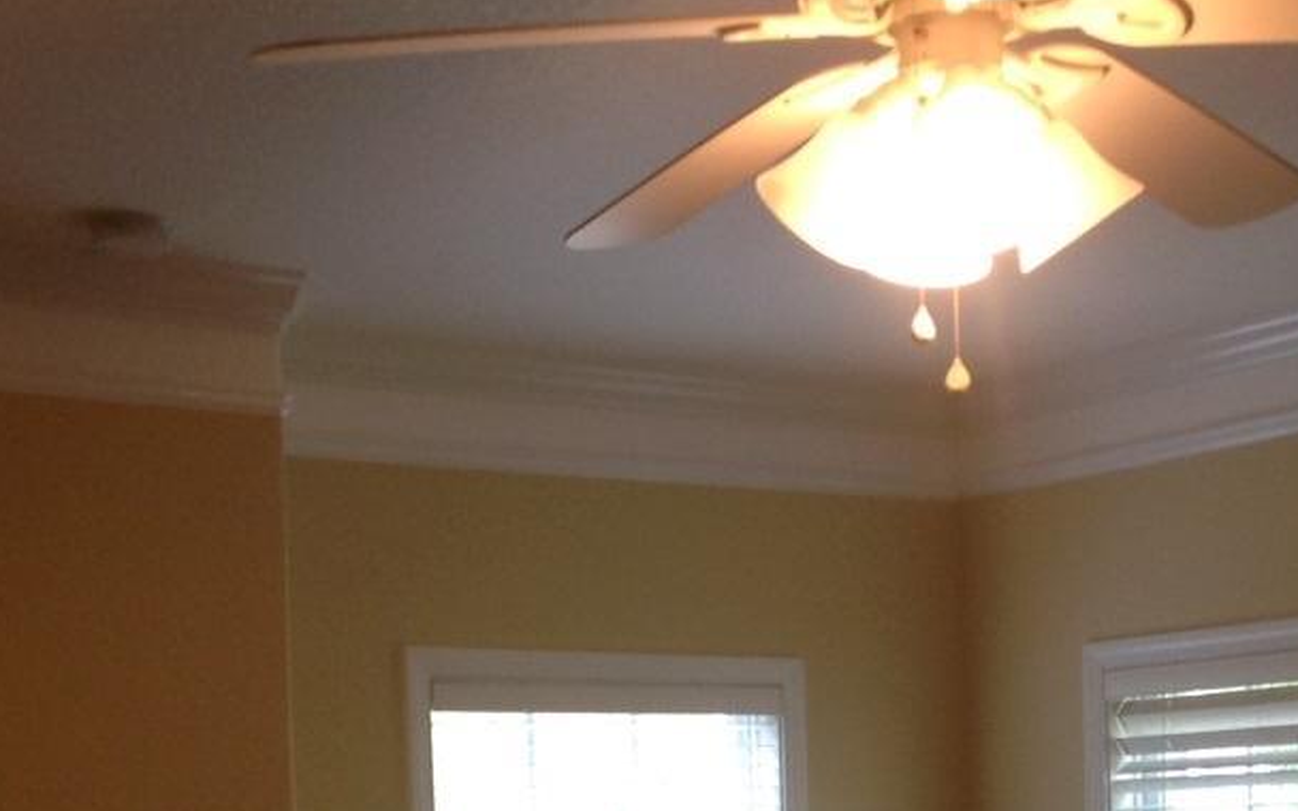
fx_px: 2795
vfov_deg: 15.9
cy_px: 948
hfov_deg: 26.1
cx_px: 792
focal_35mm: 79
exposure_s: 1/15
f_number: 2.4
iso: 80
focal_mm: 4.28
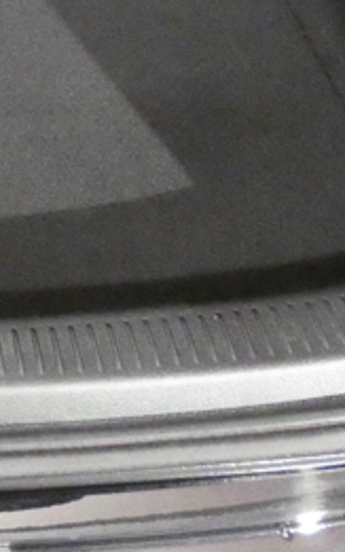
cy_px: -63
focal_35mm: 65
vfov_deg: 28.5
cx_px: -218
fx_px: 978
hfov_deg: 17.4
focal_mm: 3.6
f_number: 2.8
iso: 3200
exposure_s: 1/25
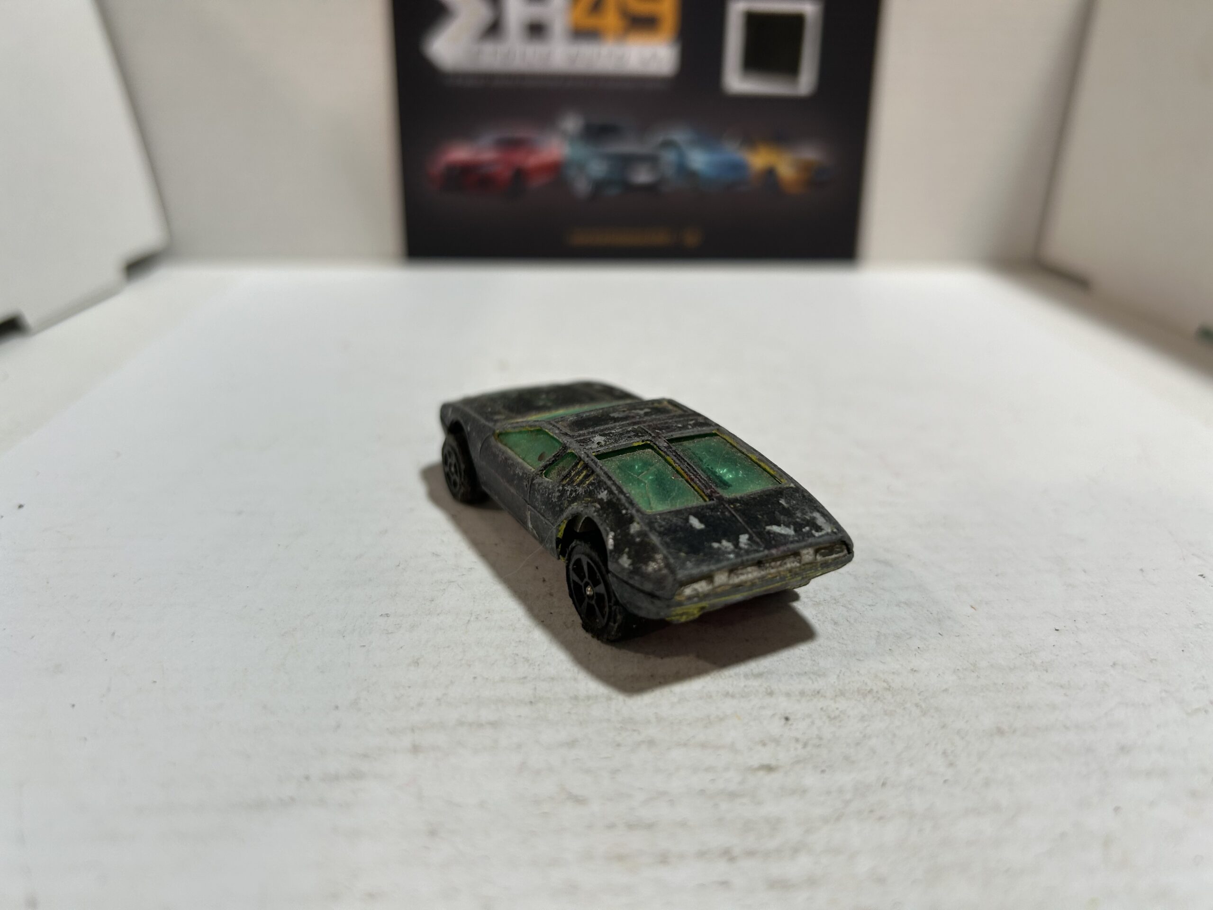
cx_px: 606
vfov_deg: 53.1
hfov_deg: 67.3
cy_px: 455
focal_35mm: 26
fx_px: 911
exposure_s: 1/100
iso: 50
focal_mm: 5.7
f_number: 1.5
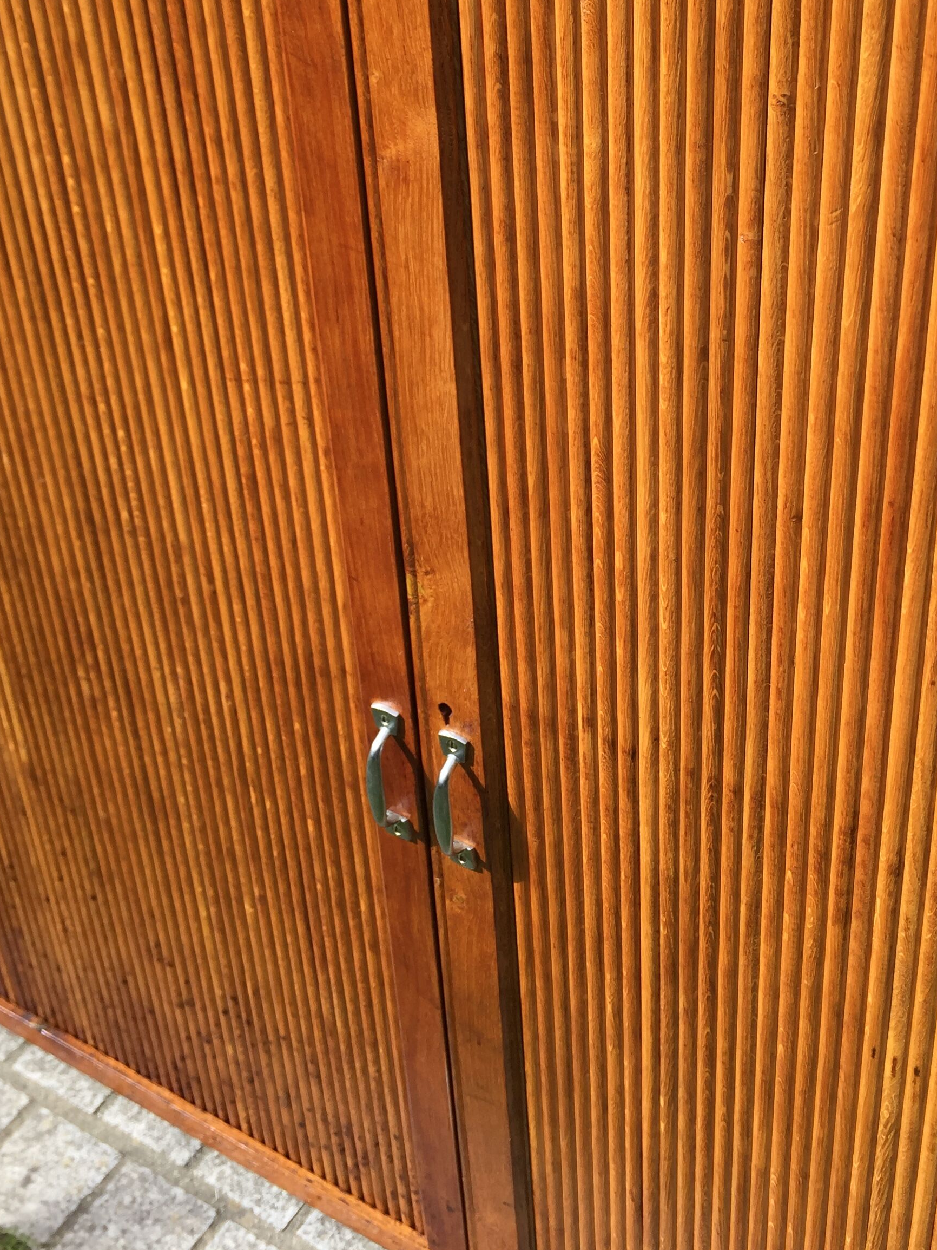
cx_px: 538
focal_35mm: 41
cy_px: 391
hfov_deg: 35.1
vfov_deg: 44.9
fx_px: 1480
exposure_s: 1/403
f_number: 2.2
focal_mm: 4.15
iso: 32
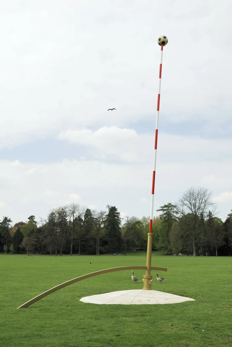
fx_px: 390
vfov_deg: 47.9
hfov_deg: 33.1
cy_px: 174
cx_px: 116
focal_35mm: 40
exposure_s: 1/250
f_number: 8
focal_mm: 27
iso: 100
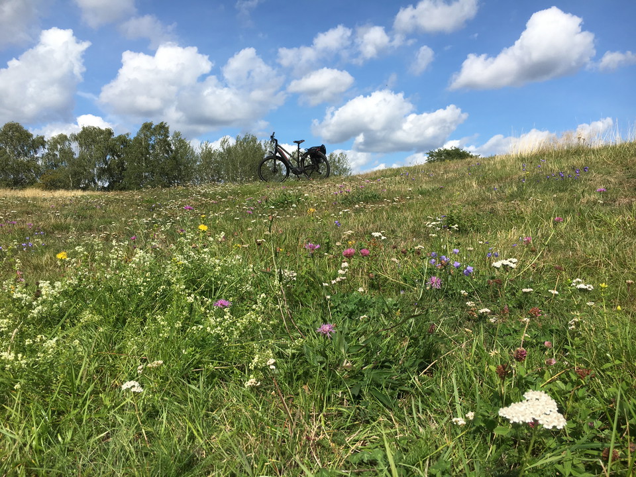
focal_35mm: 29
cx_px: 318
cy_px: 238
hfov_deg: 61.7
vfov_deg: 48.2
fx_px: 533
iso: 25
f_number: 2.2
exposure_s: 1/2262
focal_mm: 4.15
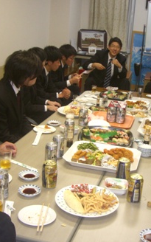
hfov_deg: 23.5
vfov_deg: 36.9
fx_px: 362
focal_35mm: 55
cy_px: 123
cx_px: 95
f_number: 2.8
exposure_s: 1/100
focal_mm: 7.9
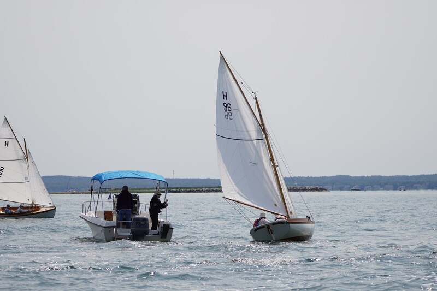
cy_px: 146
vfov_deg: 6.1
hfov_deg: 9.2
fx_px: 2731
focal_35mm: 225
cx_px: 218
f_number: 5
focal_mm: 150
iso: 100
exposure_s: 1/1250
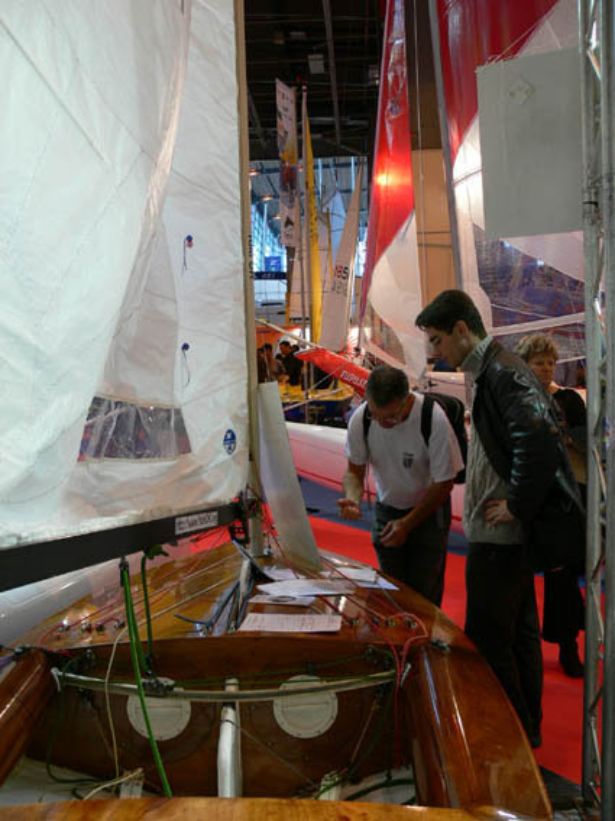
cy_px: 410
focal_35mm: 35
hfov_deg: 40.7
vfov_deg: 52.6
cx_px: 308
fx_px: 829
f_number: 2.8
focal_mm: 7.4
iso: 80
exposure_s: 1/30
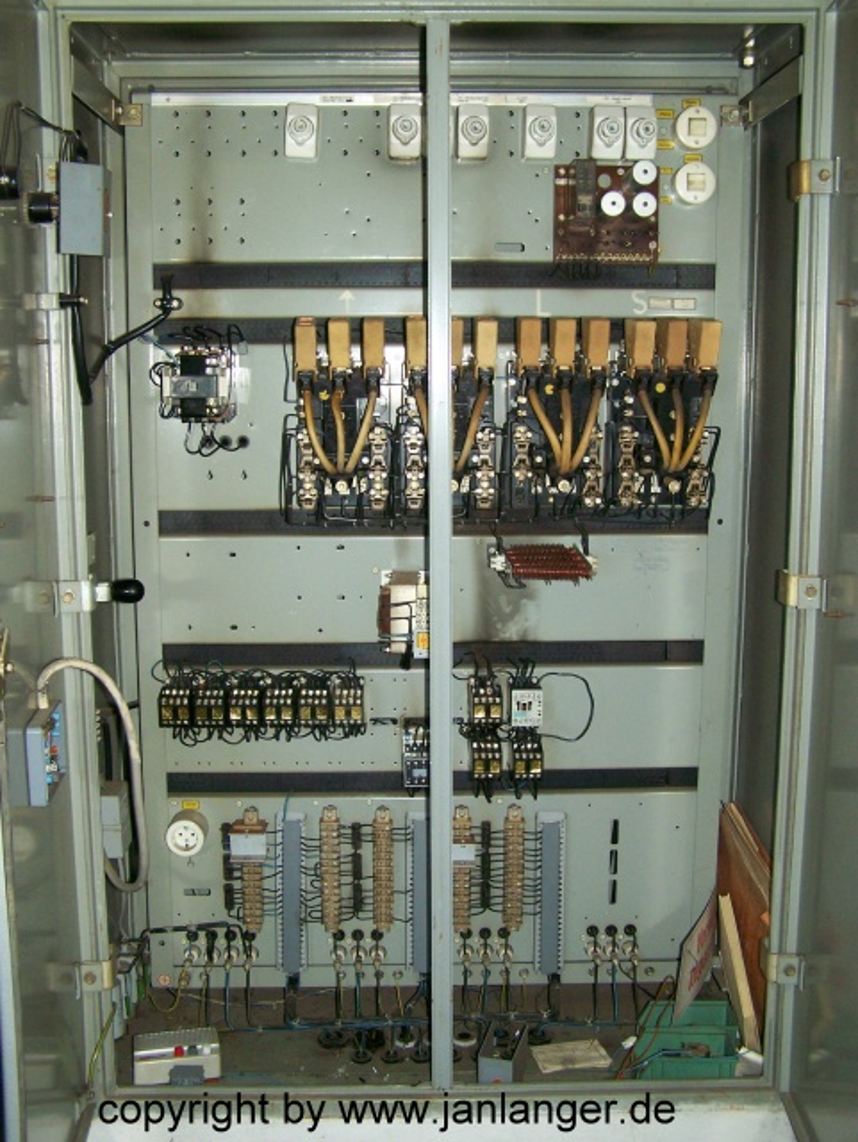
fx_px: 1254
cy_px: 571
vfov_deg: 48.9
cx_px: 429
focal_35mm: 38
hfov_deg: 37.8
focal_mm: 6.3
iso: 200
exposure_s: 1/60
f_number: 4
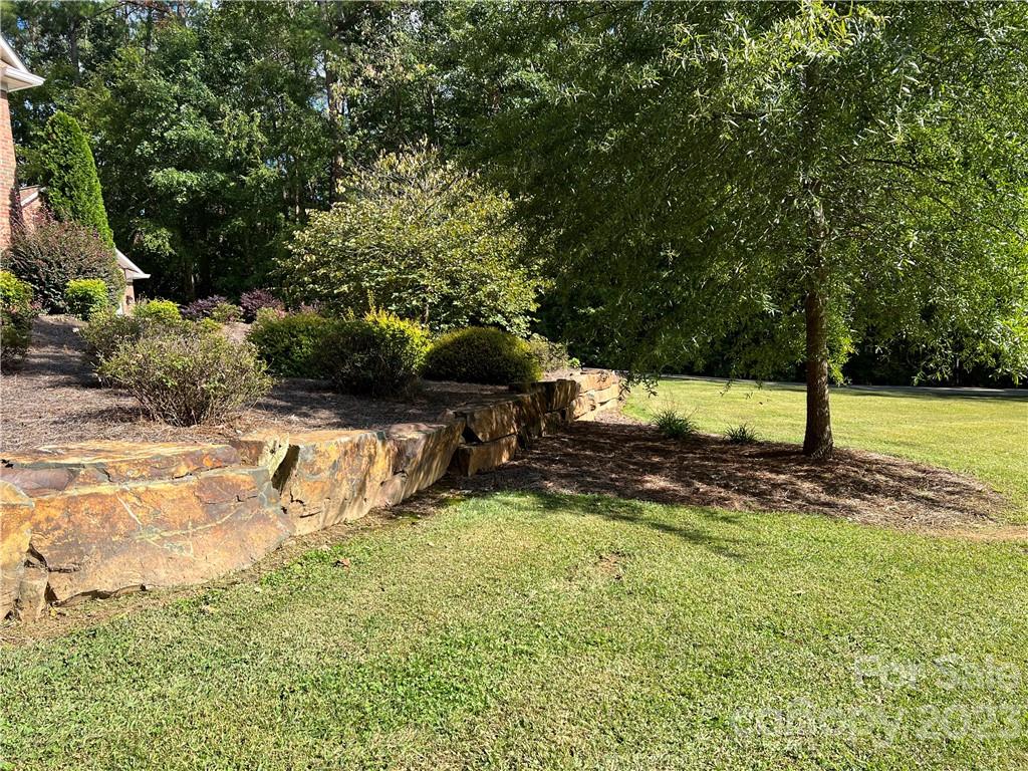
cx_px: 514
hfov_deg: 67.3
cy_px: 386
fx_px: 772
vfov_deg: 53.1
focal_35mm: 26
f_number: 1.5
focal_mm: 5.7
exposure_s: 1/1431
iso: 50
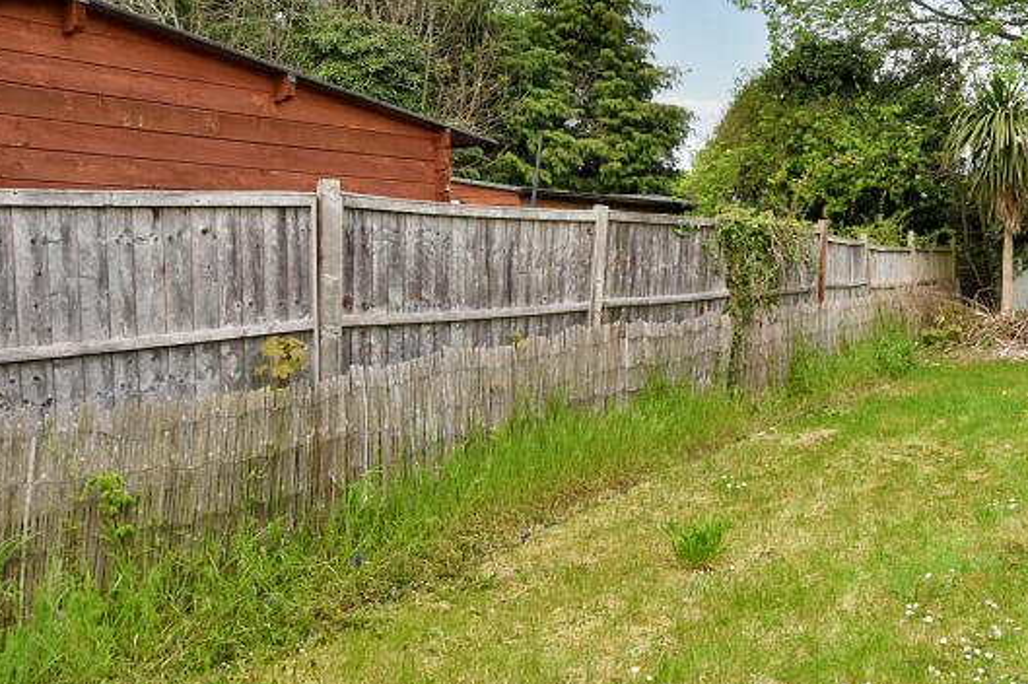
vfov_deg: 40.4
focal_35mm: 32
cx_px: 826
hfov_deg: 54.6
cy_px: 211
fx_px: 912
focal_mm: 11
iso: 125
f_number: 8
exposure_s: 1/250
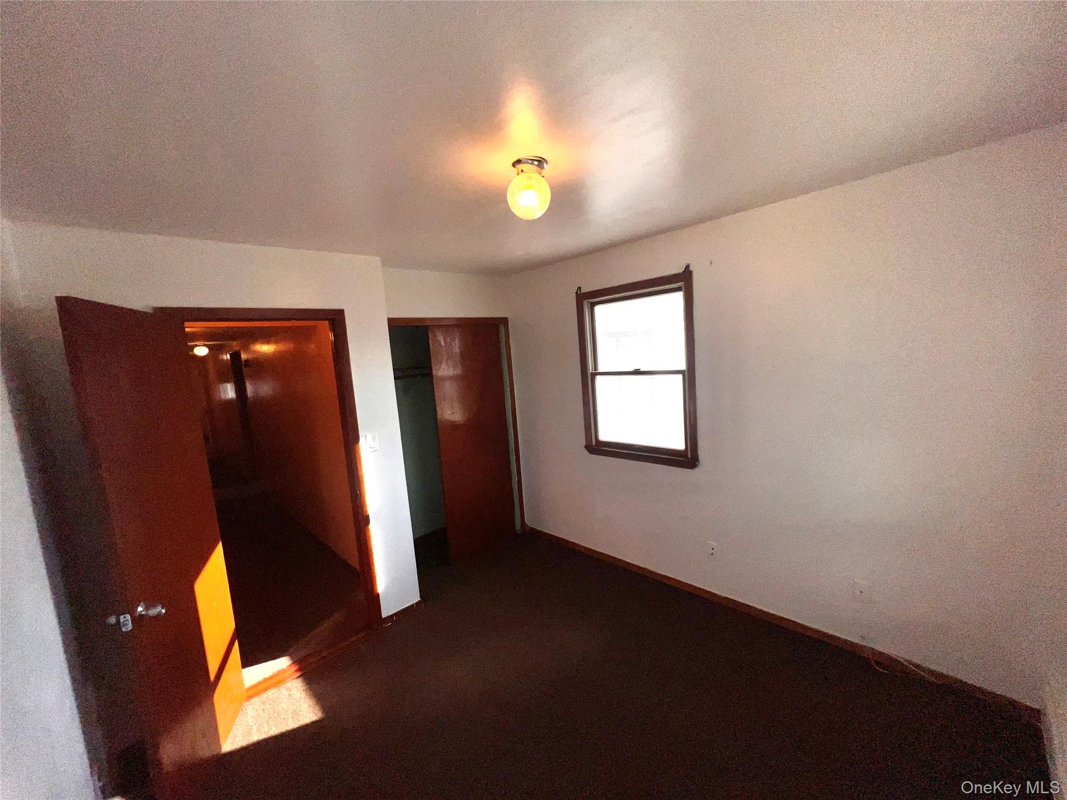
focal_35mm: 13
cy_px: 400
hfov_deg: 106.2
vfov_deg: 89.9
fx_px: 401
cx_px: 534
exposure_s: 1/903
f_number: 1.8
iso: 25
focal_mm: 1.57
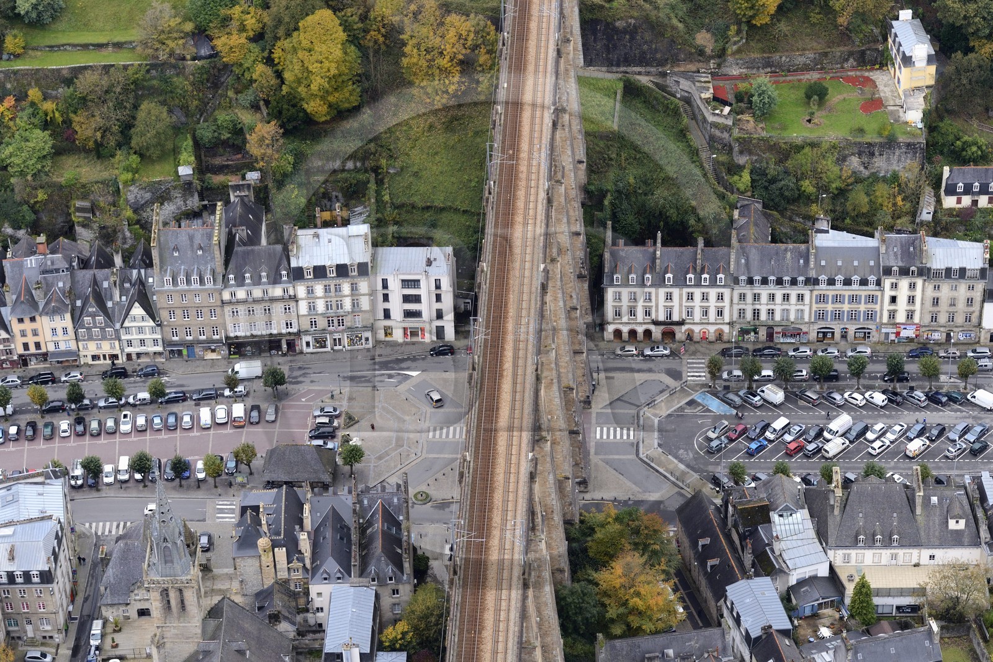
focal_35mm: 70
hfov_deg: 28.8
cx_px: 496
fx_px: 1930
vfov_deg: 19.4
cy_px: 331
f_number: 4.5
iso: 800
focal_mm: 70
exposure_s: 1/1000
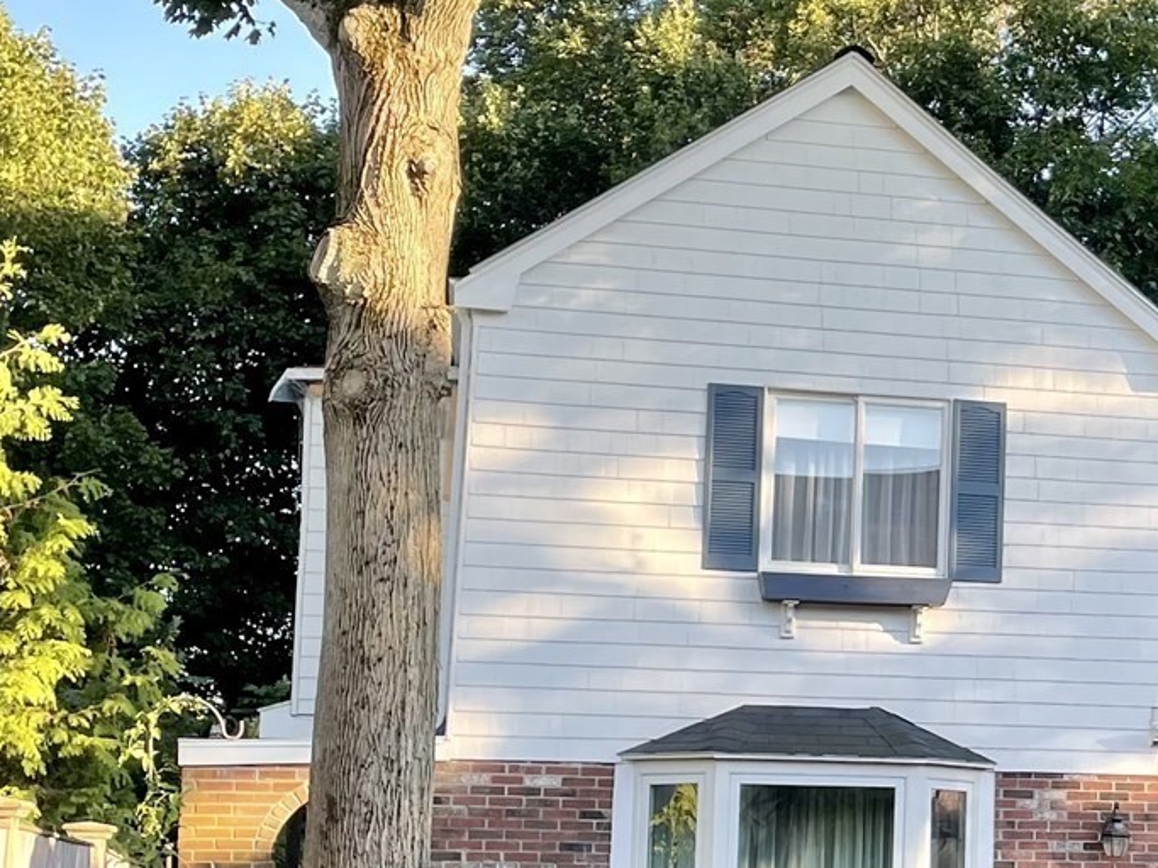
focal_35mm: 78
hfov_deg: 23.7
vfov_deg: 18.8
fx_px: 2609
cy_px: 612
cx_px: 1216
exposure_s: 1/210
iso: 32
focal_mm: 4.2
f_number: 1.6
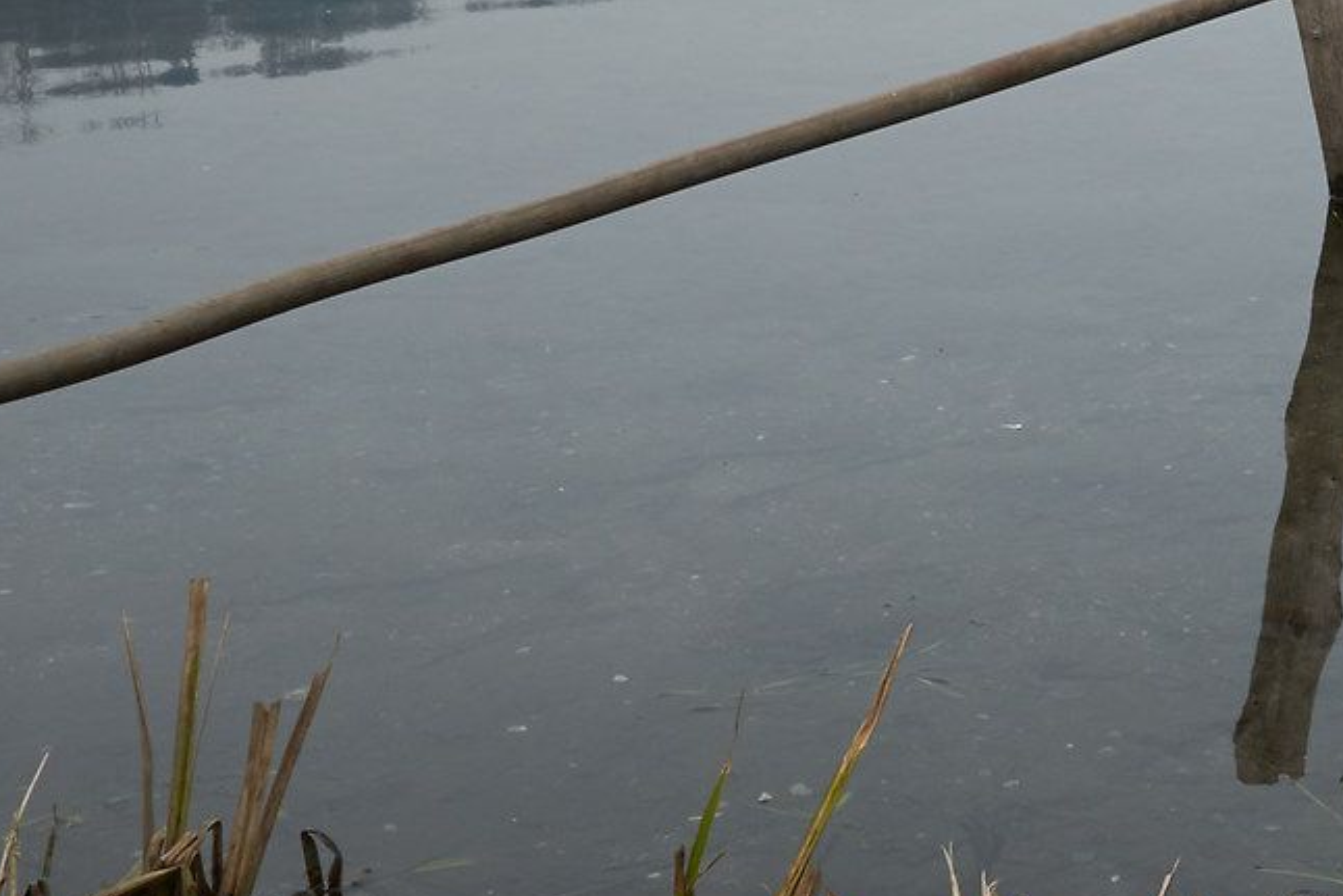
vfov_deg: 16.9
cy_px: -106
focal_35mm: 78
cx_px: 1730
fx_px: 2910
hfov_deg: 23.2
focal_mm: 14
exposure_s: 1/60
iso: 200
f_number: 11
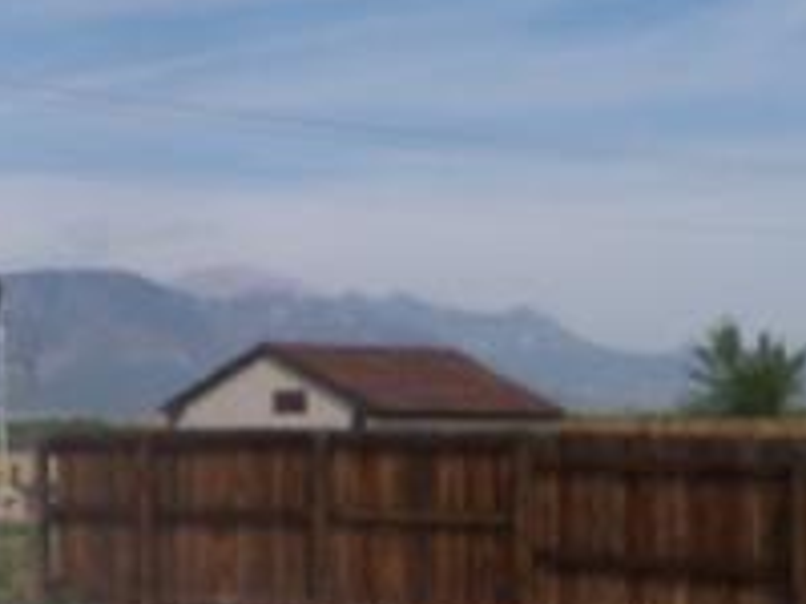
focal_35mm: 112
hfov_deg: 16.3
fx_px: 2608
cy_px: 342
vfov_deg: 13.2
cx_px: -343
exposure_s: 1/1250
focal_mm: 6.2
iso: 64
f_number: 3.5
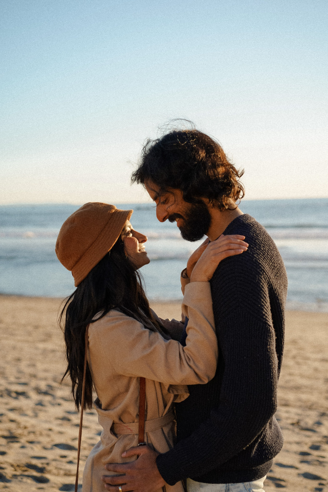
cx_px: 164
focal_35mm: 55
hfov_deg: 24.6
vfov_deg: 36.2
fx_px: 752
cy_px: 246
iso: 200
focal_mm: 55
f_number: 3.5
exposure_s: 1/1000
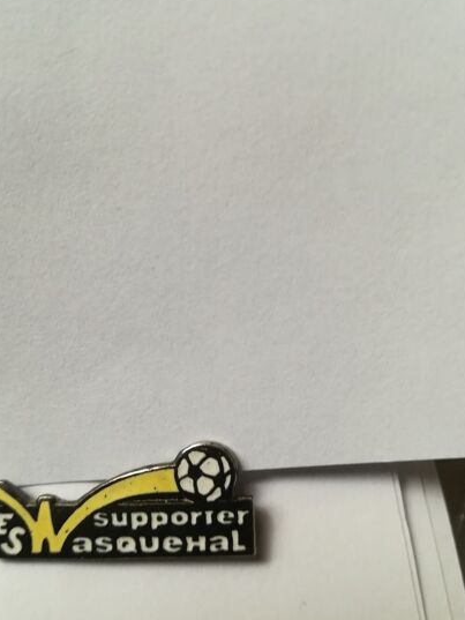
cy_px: 315
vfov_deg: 58.3
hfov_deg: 45.4
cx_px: 215
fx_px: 555
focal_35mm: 31
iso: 200
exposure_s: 1/33.3
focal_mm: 3.83
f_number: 2.2
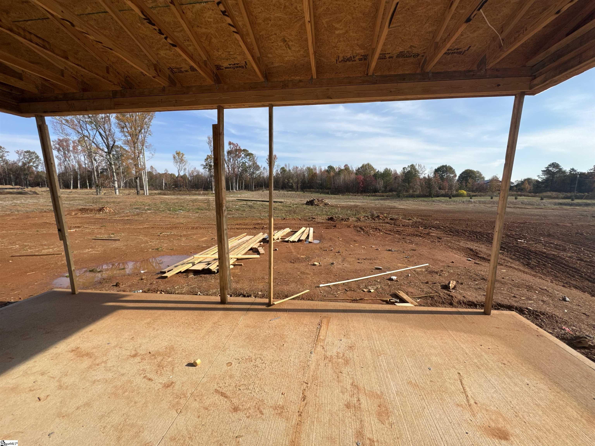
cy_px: 223
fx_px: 241
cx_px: 298
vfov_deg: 85.7
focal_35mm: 14
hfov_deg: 102.1
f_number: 2.2
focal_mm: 2.22
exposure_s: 1/1748
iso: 50
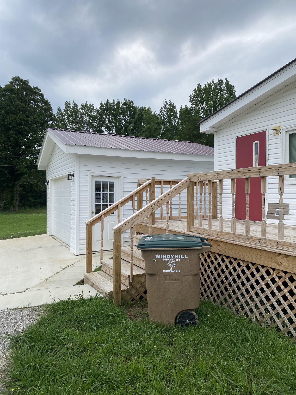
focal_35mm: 26
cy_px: 198
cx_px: 148
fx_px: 296
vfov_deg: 67.3
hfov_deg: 53.1
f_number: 1.8
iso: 32
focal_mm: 4.25
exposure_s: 1/1316
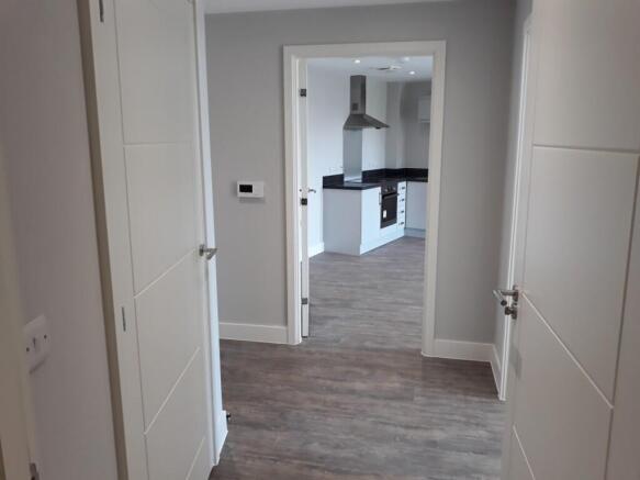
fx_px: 499
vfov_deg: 51.3
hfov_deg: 65.3
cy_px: 240
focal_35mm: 27
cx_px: 320
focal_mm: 3.71
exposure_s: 1/50
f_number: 1.7
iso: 100
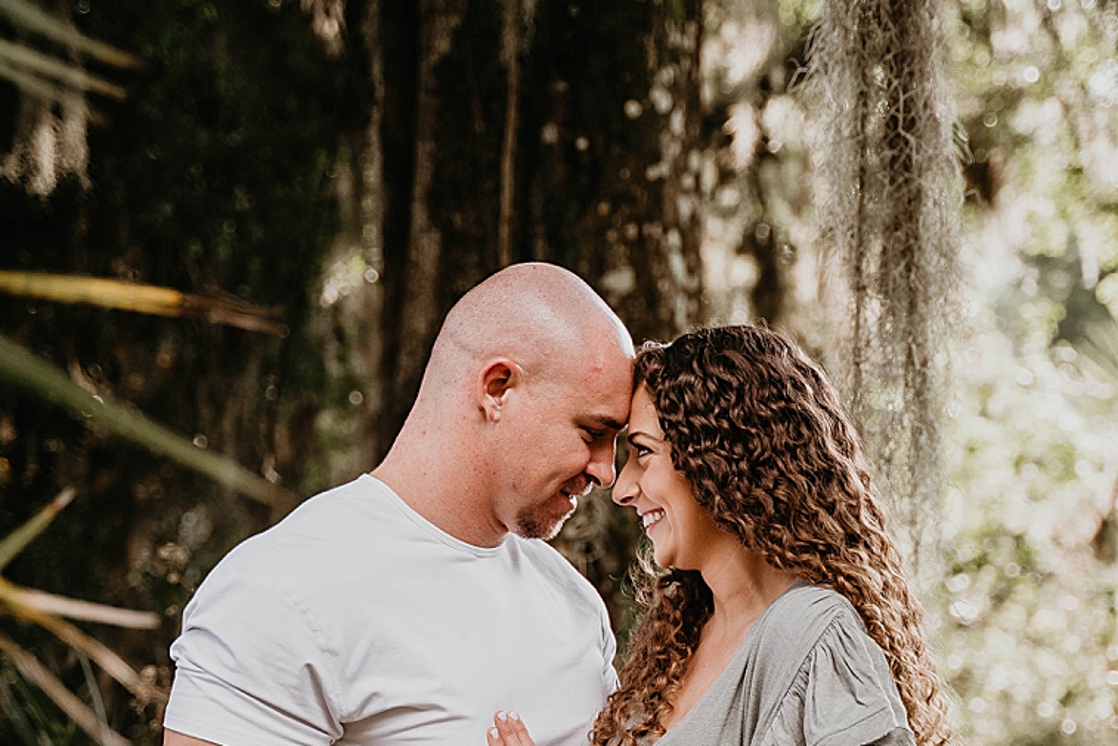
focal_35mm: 98
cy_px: 553
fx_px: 3044
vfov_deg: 13.9
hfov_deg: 20.8
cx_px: 684
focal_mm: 53
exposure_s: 1/400
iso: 250
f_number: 2.8
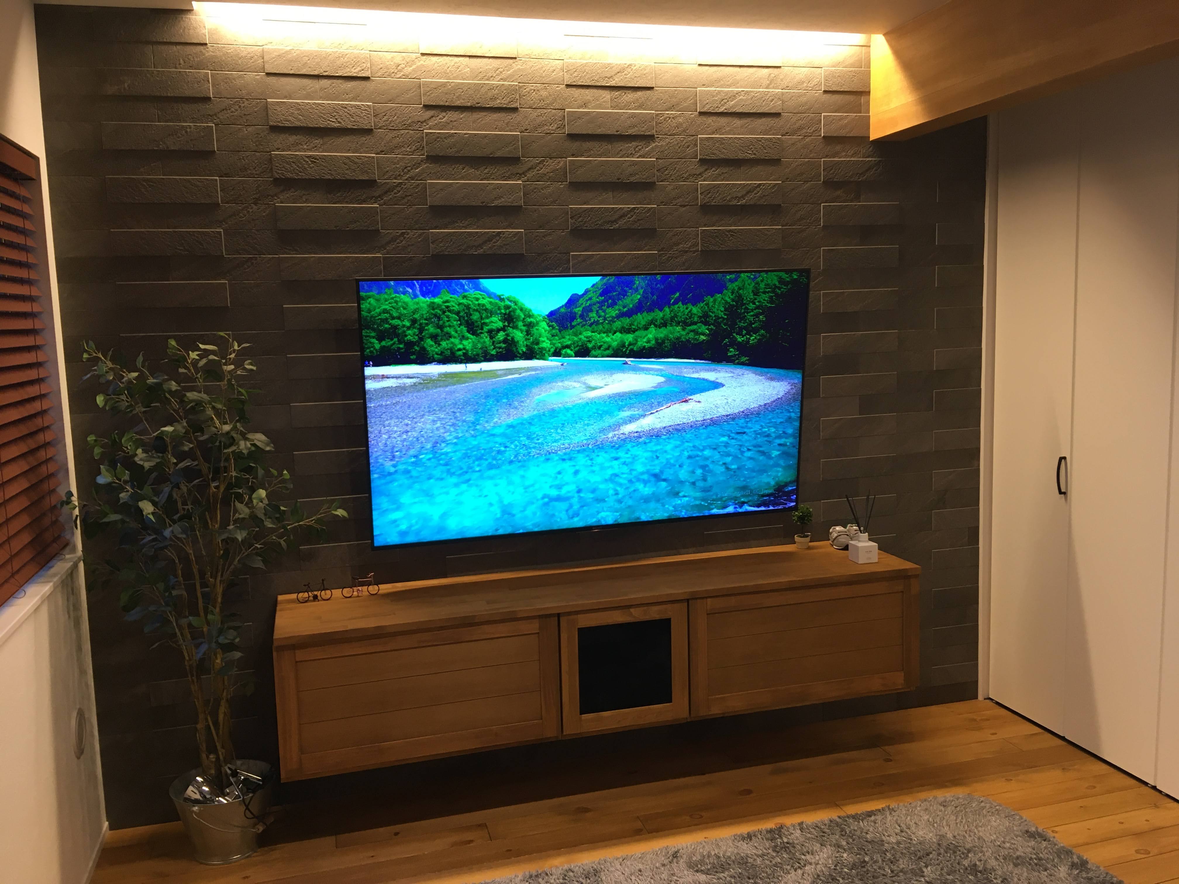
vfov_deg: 48.2
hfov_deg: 61.7
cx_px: 590
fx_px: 988
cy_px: 442
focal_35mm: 29
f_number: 2.2
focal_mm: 4.15
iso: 80
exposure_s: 1/30
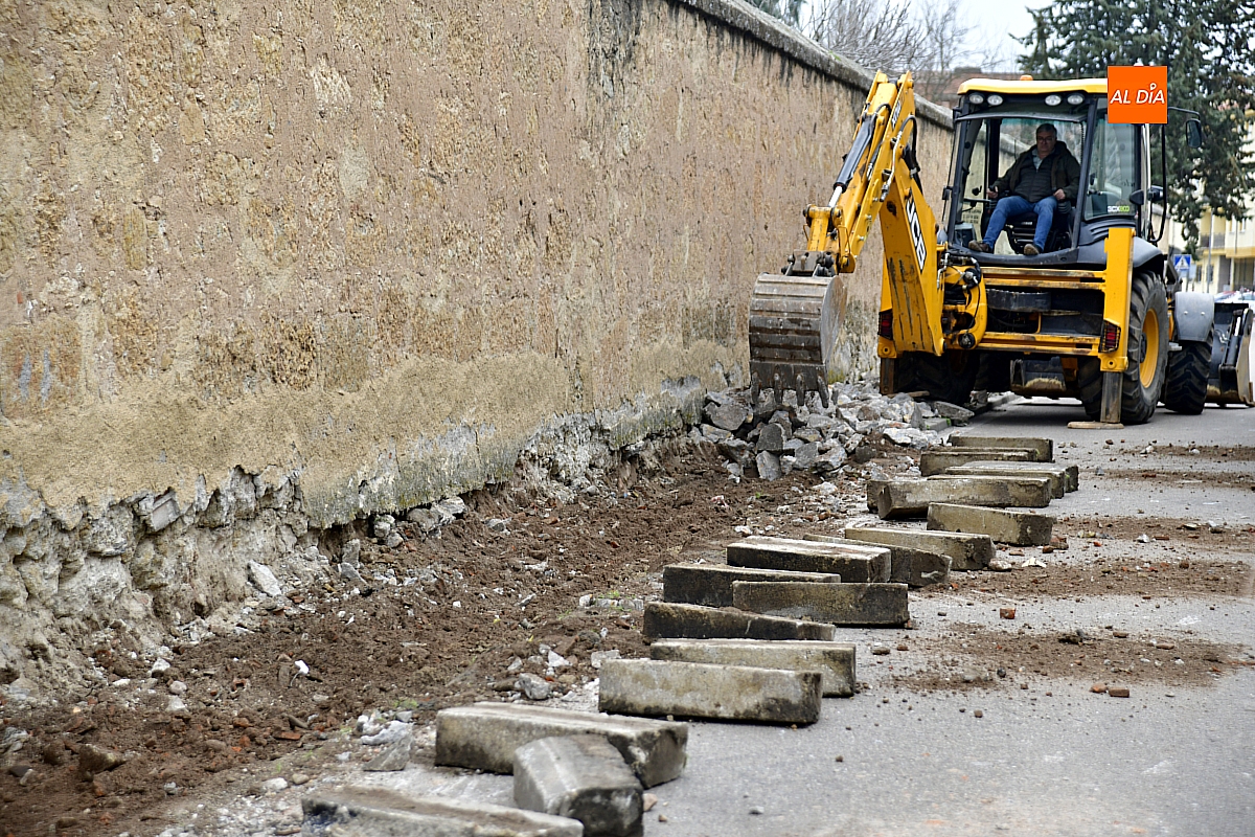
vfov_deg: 18.2
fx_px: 2614
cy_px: 418
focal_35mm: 75
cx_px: 628
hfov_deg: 27.0
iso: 320
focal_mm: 75
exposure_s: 1/250
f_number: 4
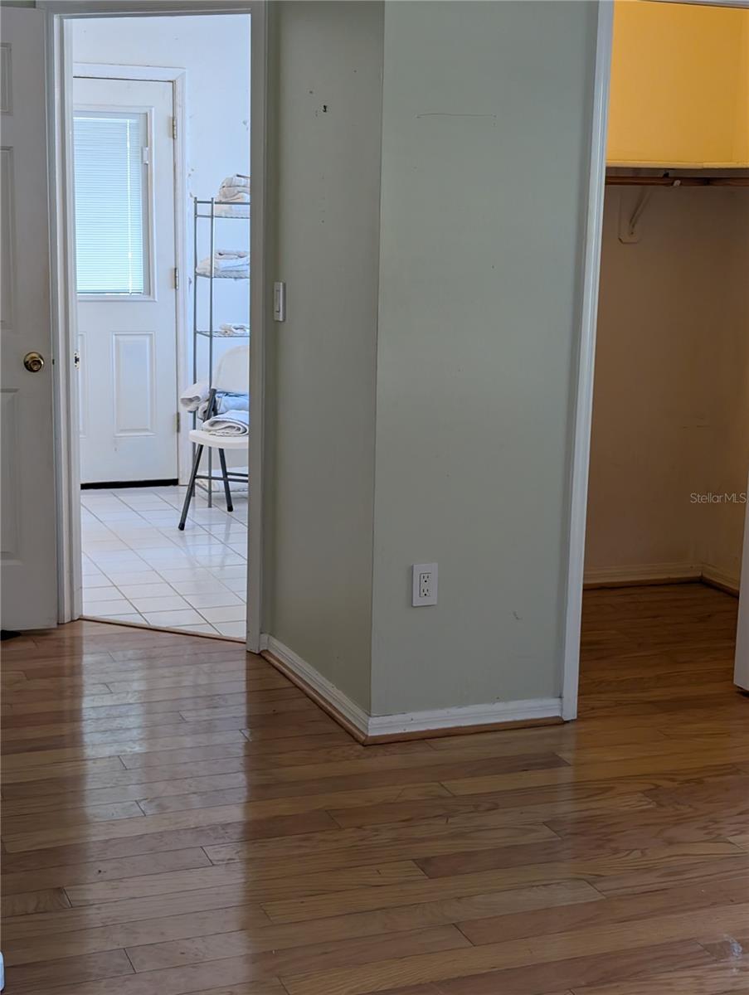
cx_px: 374
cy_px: 498
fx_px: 1411
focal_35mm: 49
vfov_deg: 38.9
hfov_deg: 29.7
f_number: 1.68
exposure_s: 1/169
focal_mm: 6.9
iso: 380
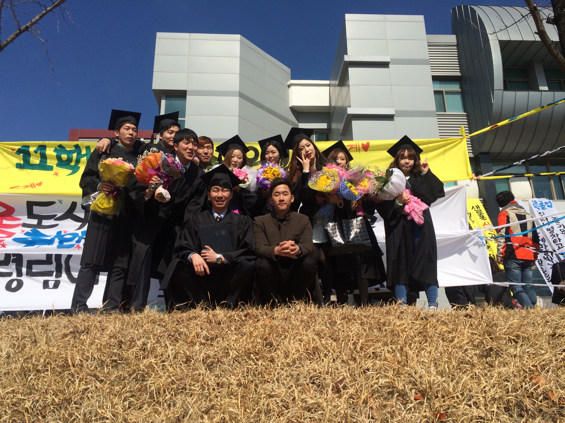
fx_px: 473
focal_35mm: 29
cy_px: 212
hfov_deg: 61.7
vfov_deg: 48.2
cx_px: 282
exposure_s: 1/3731
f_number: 2.2
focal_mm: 4.15
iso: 32
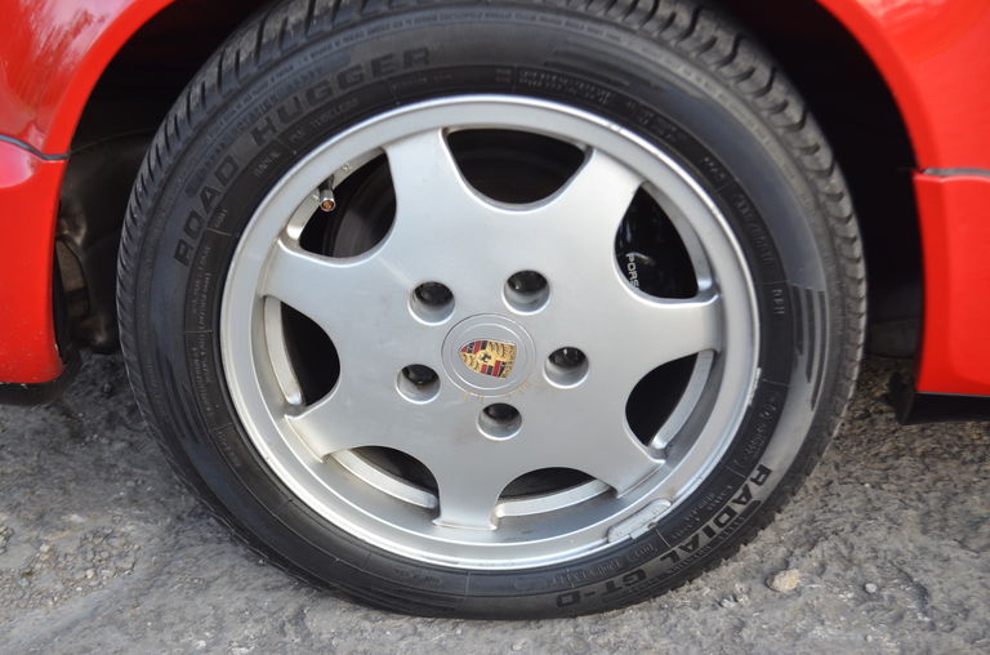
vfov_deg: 29.7
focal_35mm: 45
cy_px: 328
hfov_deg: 43.7
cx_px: 495
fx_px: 1234
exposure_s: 1/100
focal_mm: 30
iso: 400
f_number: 5
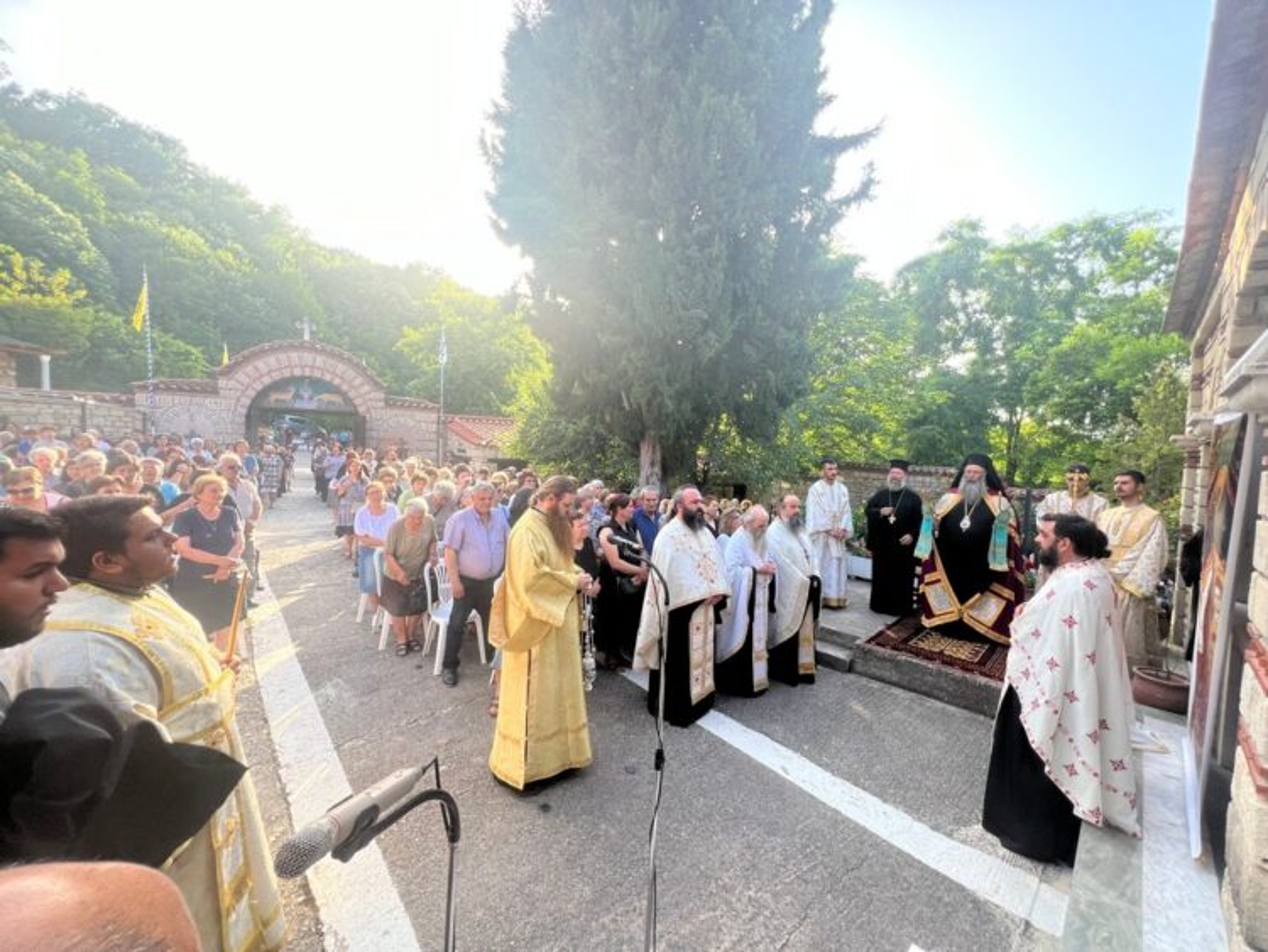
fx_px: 476
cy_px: 476
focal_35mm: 13
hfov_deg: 106.2
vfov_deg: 89.9
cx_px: 634
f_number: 1.8
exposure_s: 1/128
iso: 32
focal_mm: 1.57
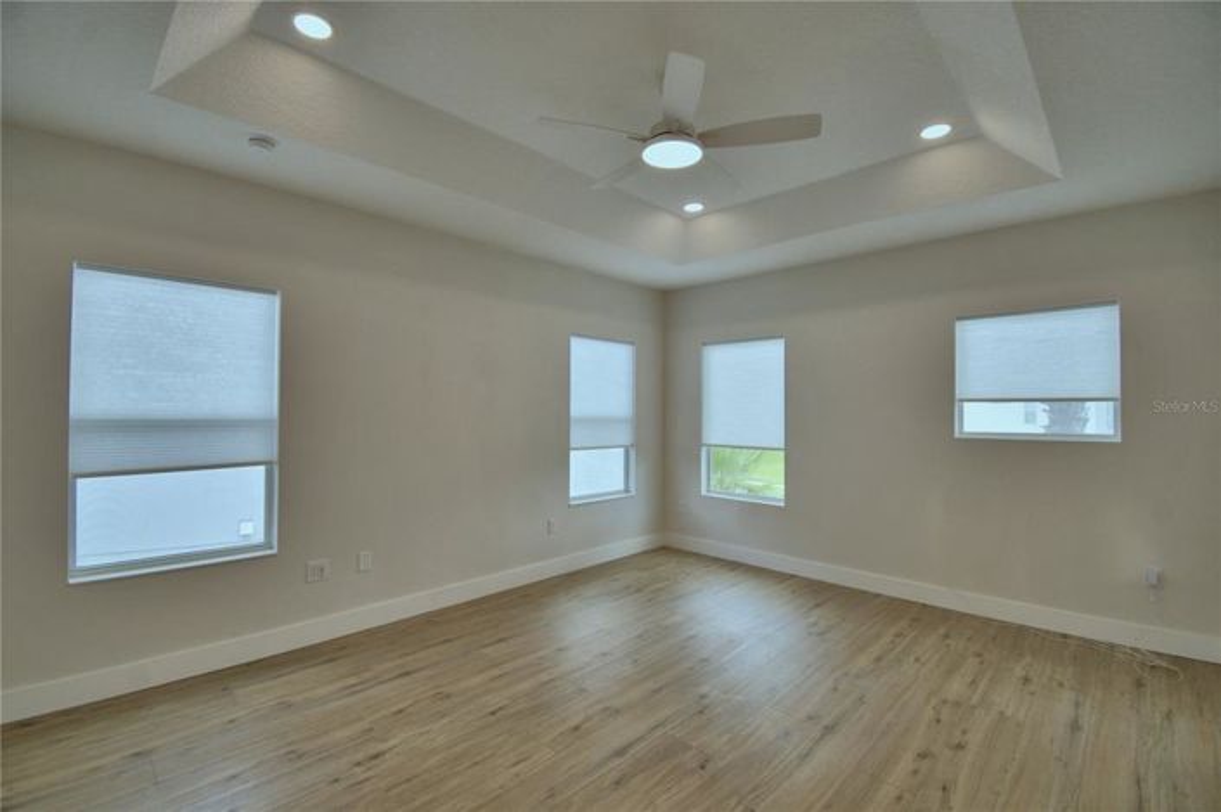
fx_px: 508
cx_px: 610
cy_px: 406
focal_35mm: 15
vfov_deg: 77.2
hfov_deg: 100.4
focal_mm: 10
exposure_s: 1/250
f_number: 4.5
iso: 200
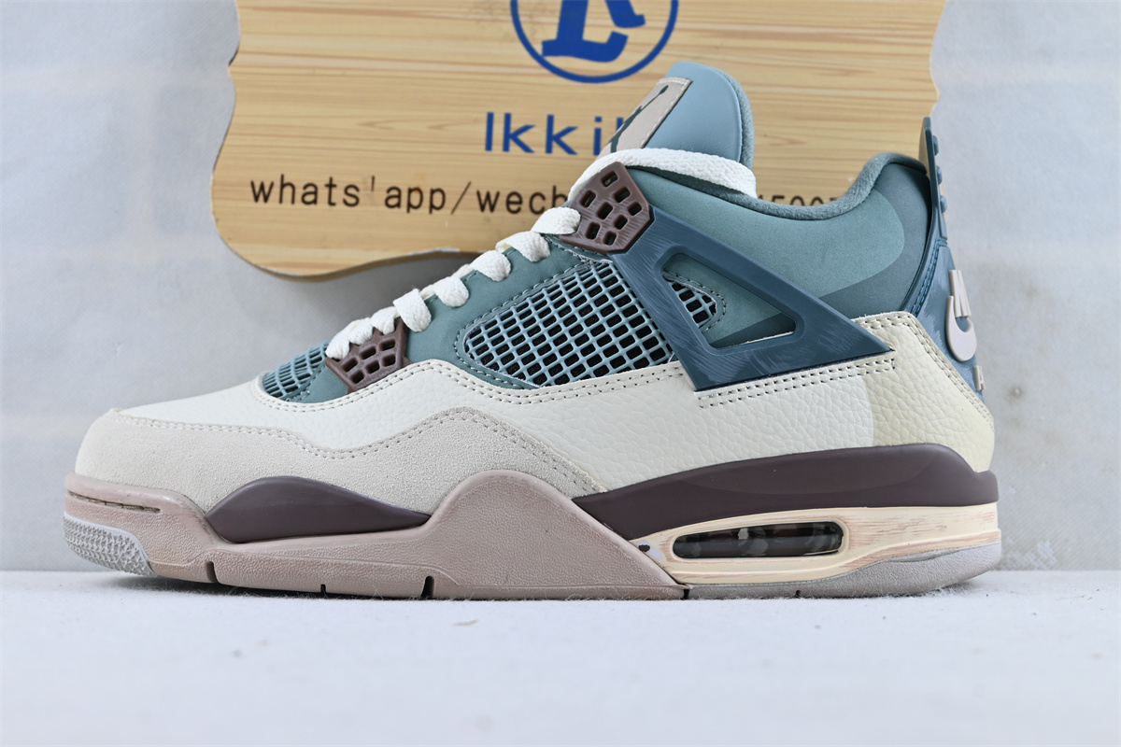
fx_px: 1541
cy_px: 374
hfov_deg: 40.0
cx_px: 560
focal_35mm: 50
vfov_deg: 27.3
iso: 100
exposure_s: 1/40
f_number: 5
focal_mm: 33
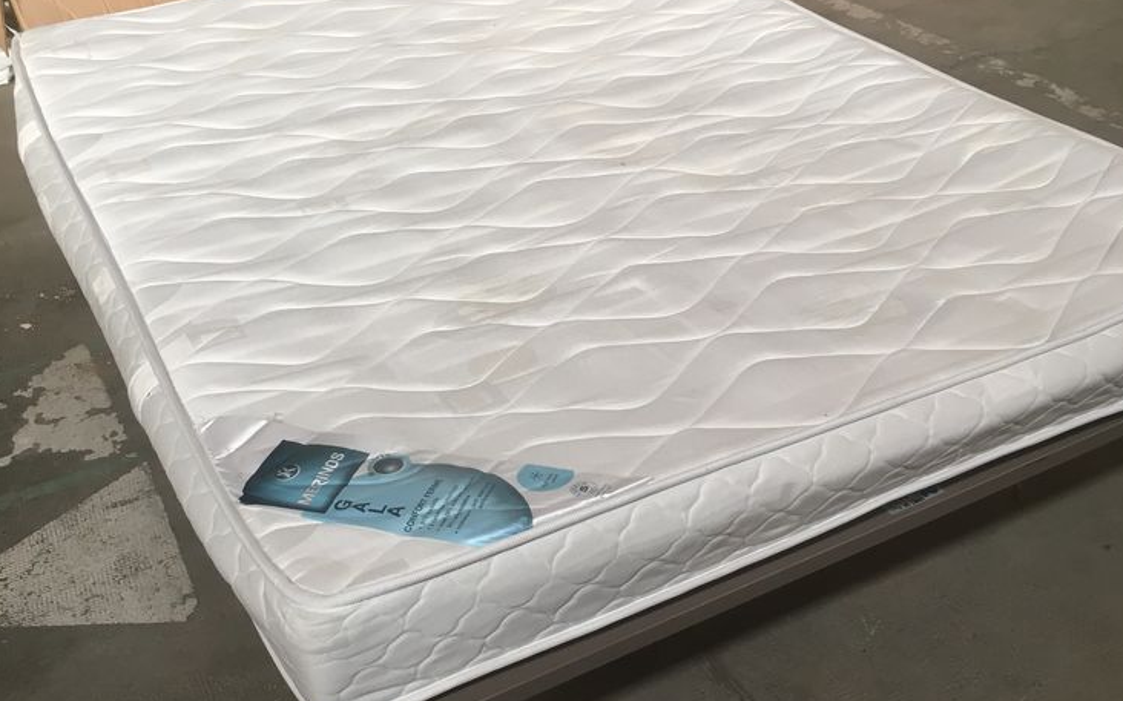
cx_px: 568
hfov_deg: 47.2
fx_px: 1285
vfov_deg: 30.4
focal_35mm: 42
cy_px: 429
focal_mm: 4.15
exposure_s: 1/33
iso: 25
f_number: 2.2
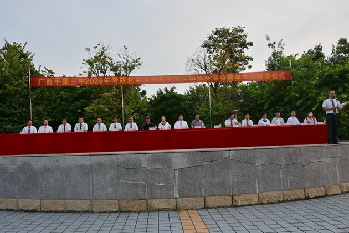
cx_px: 174
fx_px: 262
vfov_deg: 48.0
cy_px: 116
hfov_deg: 67.3
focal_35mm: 27
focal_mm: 18
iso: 200
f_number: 4.5
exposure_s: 1/500
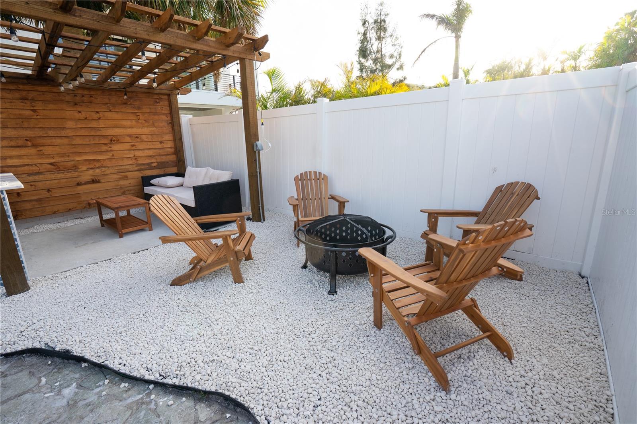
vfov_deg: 73.7
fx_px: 283
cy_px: 212
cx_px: 318
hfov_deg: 96.7
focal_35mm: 16
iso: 100
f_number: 8
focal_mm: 16
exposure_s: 1/80
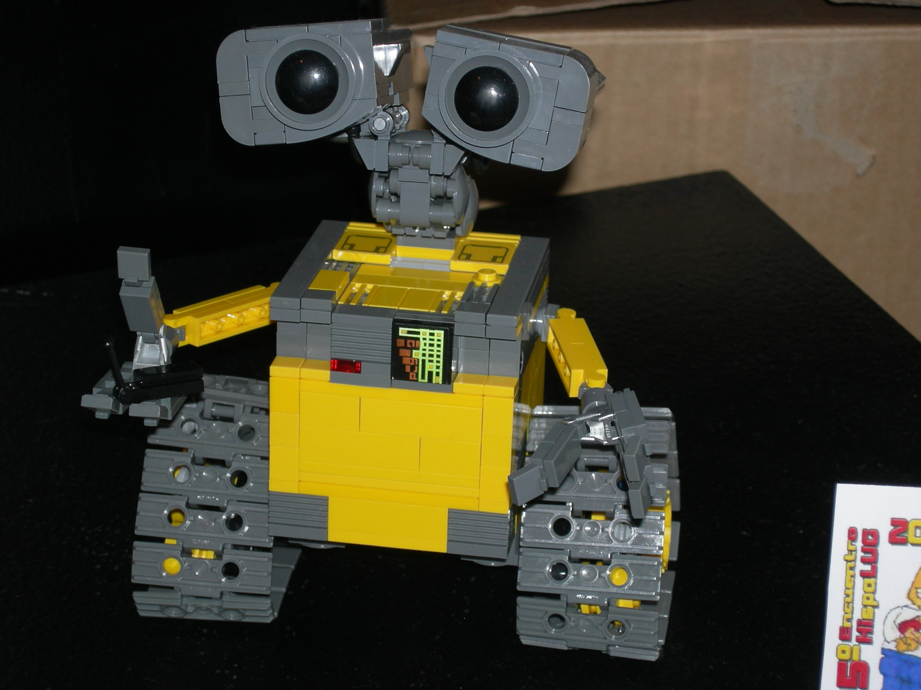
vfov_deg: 13.5
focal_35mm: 110
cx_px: 460
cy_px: 345
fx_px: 2927
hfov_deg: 17.9
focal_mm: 23
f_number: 4.8
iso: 64
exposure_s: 1/120
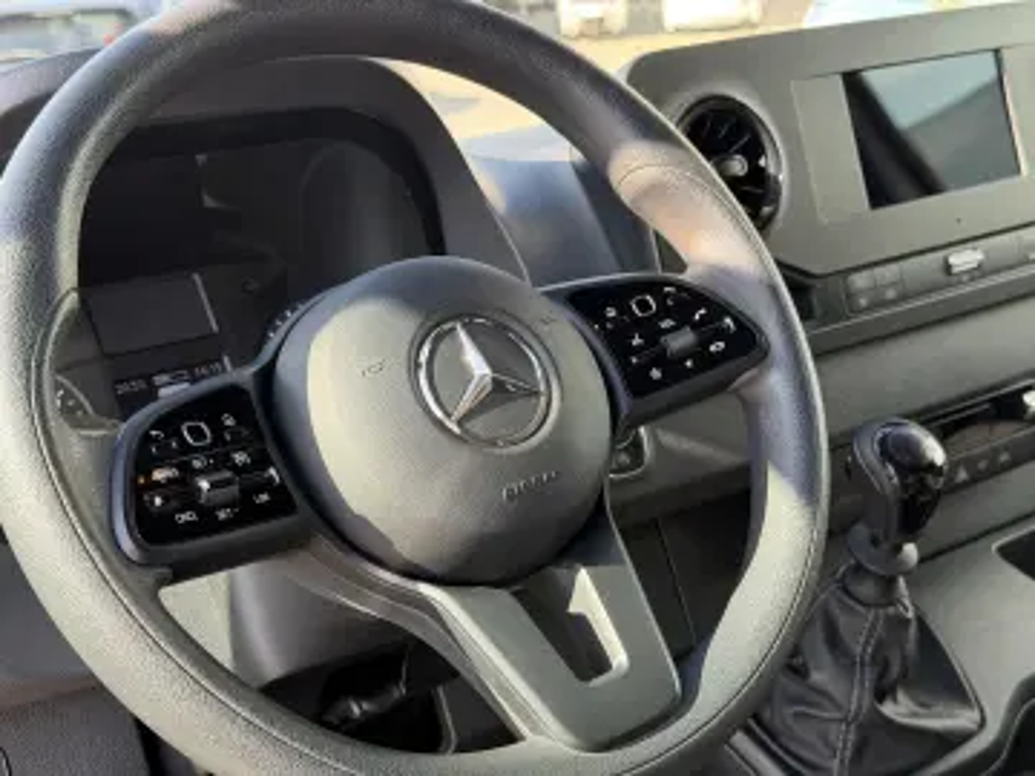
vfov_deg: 30.3
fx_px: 1435
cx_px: 518
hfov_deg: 39.7
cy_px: 388
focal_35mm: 48
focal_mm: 6.76
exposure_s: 1/189
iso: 64
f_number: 1.78
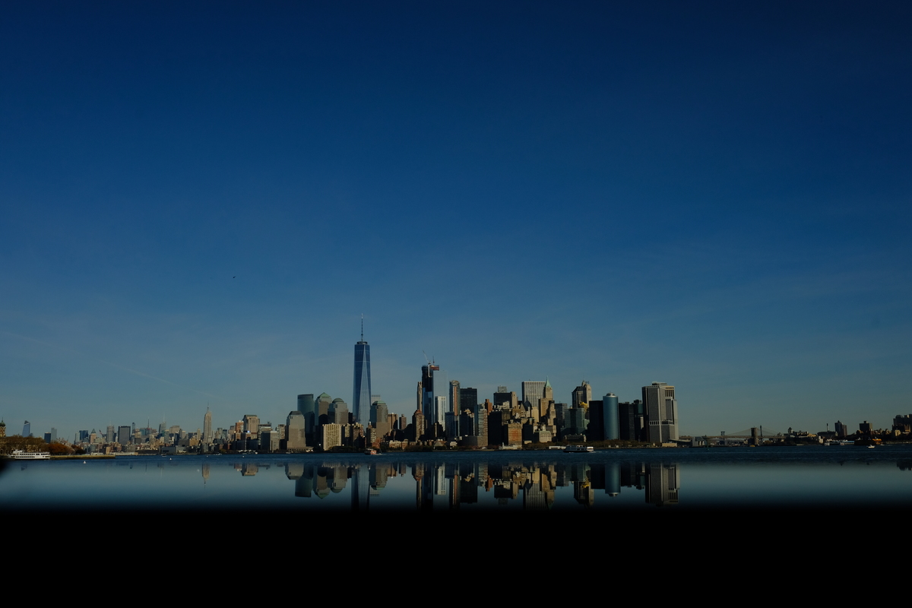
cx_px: 456
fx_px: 887
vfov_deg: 37.9
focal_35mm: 35
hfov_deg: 54.4
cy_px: 304
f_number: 16
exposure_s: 1/500
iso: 250
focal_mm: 23
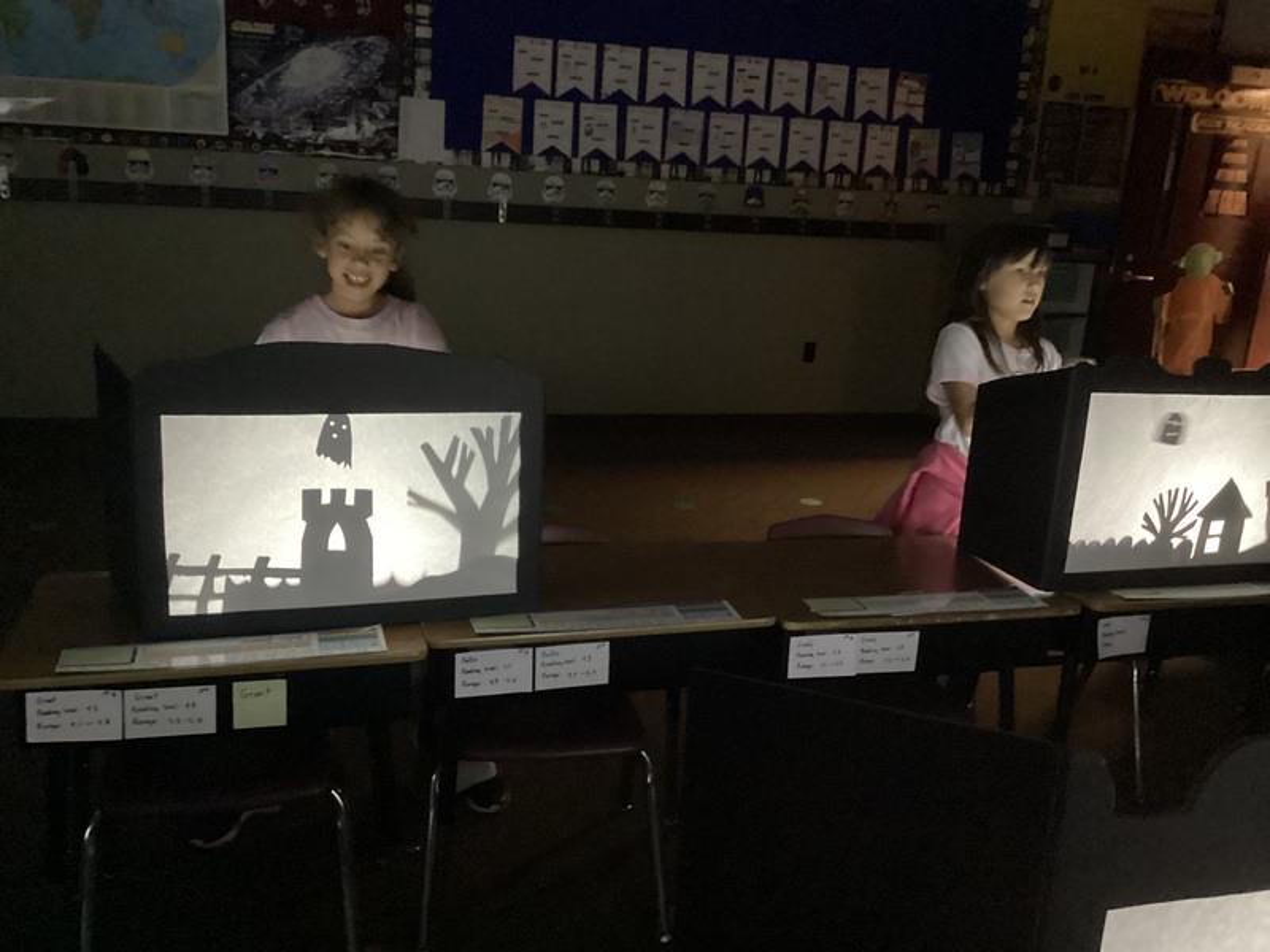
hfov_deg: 58.4
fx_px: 1137
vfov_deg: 45.4
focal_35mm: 31
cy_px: 476
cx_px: 635
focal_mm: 3.3
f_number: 2.4
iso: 800
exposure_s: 1/15
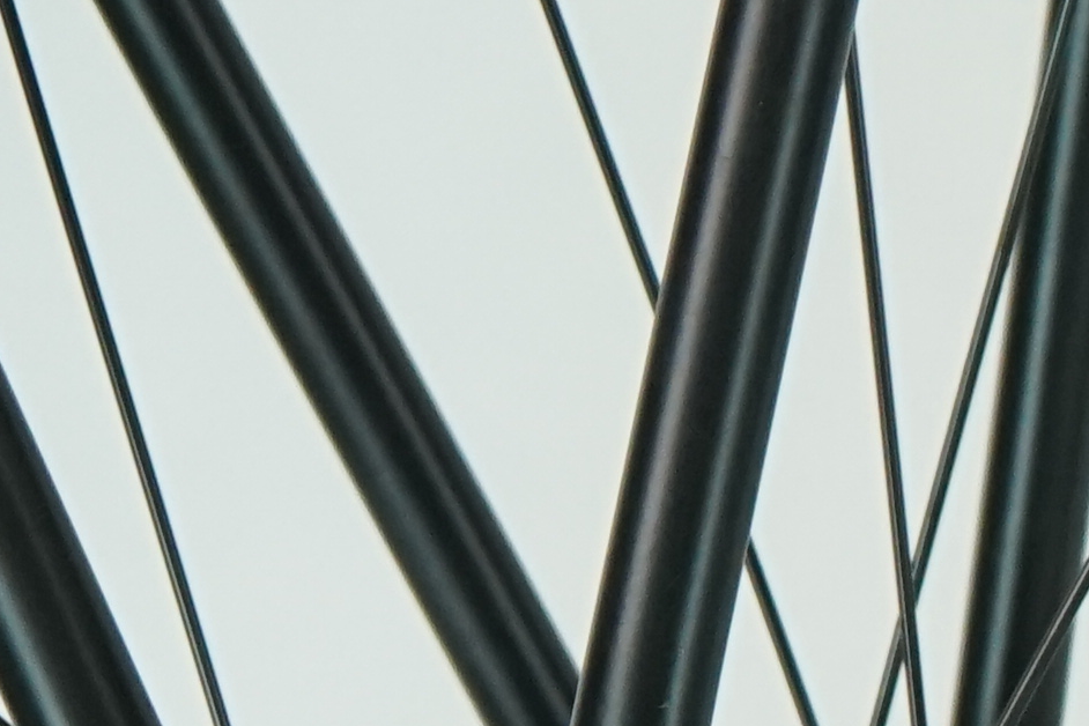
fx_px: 8863
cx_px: 3188
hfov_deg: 6.5
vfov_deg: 4.6
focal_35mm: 293
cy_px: 1654
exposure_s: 1/200
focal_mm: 46
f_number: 6.3
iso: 1600
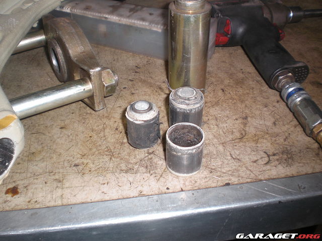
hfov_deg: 51.4
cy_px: 120
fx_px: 335
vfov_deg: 39.7
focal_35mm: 36
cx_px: 161
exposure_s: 1/60
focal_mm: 6.3
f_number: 3.1
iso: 100
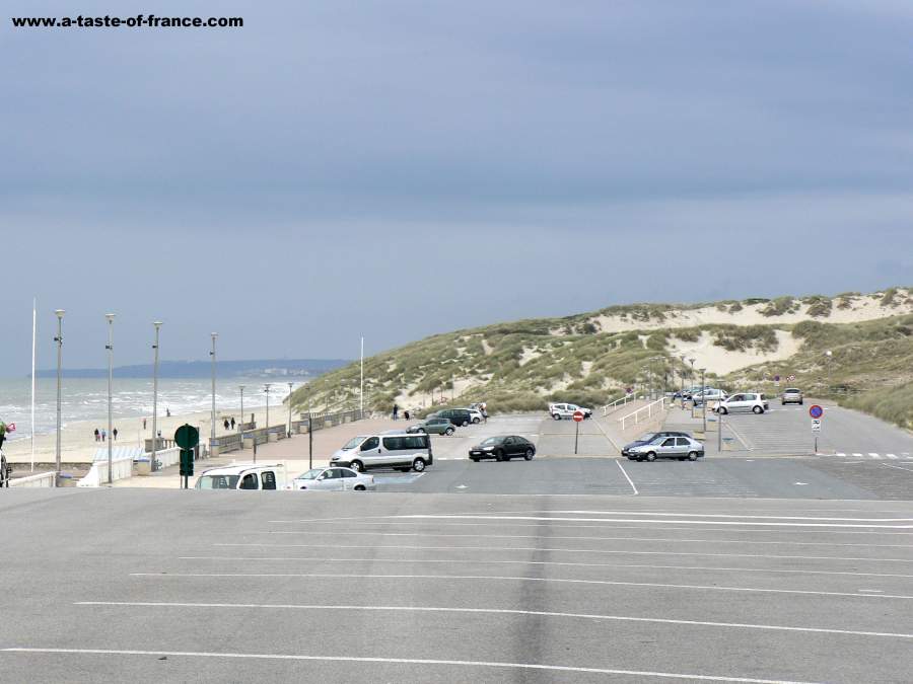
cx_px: 456
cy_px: 342
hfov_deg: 11.3
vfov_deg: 8.5
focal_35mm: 175
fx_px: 4616
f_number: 7.1
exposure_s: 1/400
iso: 80
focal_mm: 29.1
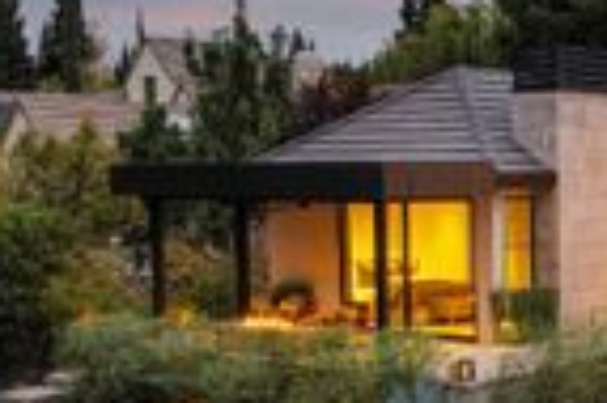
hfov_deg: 26.0
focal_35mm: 77
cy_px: 388
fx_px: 1297
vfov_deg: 17.3
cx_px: 458
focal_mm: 8.38
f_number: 2.8
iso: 270
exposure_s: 1/15
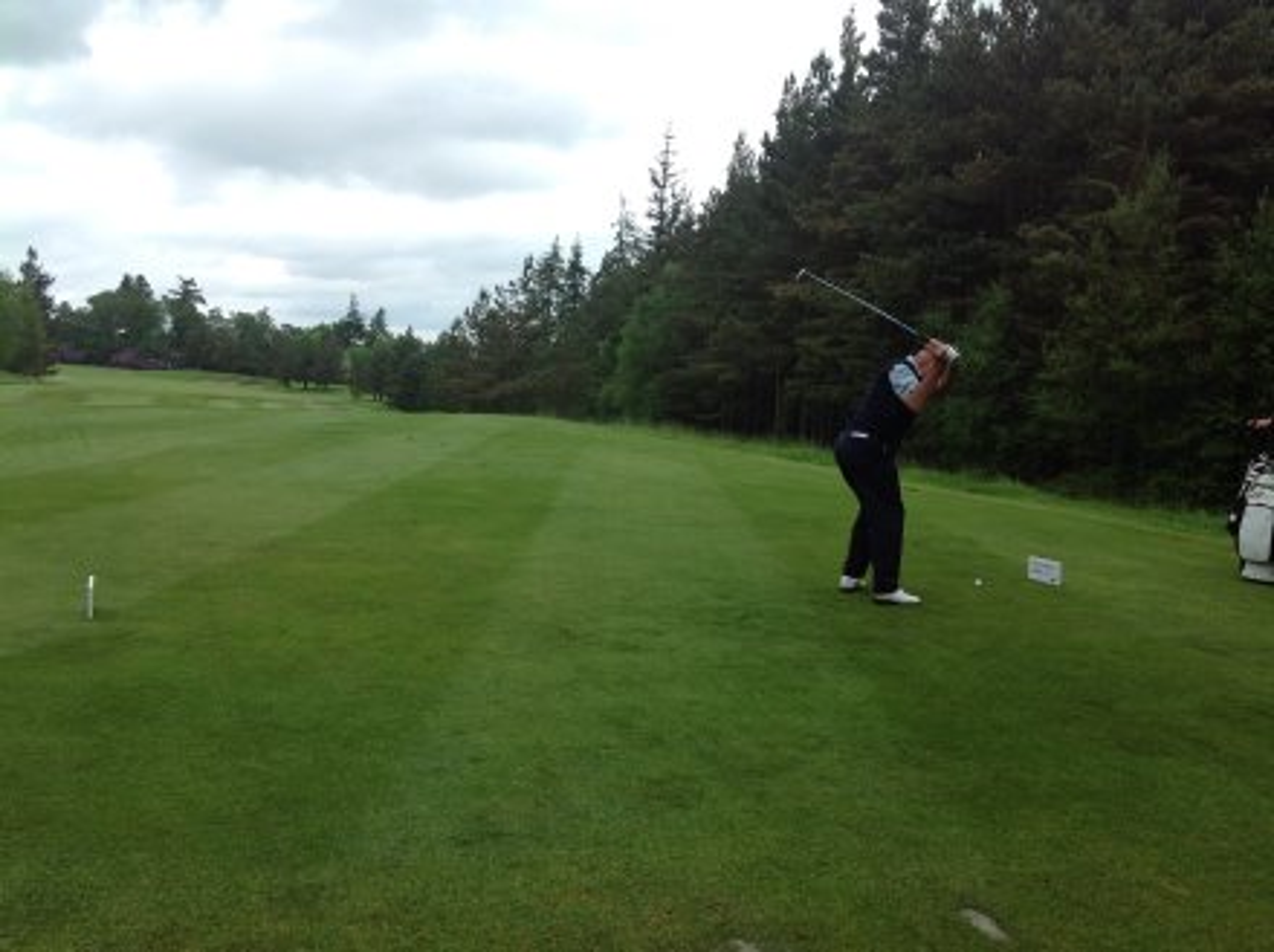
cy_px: 476
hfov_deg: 52.7
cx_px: 637
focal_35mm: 35
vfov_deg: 40.6
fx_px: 1287
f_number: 2.4
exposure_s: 1/643
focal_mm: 4.28
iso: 80
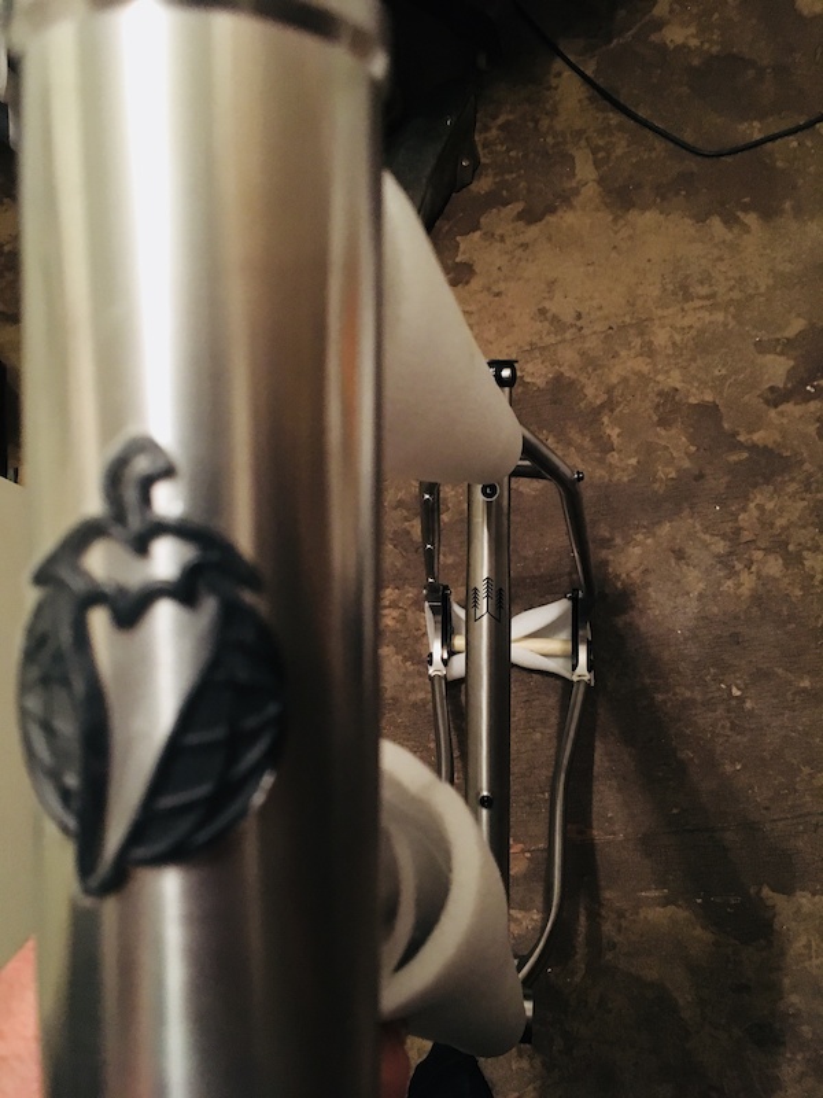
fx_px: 919
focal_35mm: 29
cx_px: 412
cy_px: 549
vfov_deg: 61.7
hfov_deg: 48.2
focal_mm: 4.15
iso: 400
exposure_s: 1/15
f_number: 2.2
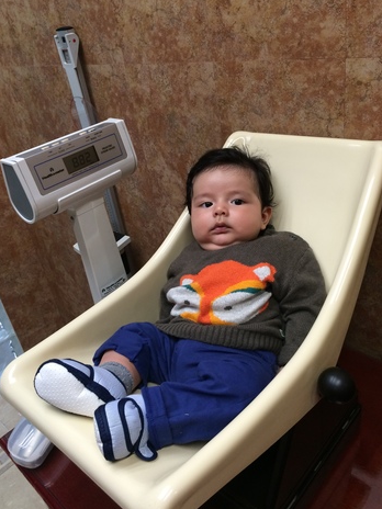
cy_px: 250
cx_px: 195
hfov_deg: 46.8
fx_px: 441
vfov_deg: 60.0
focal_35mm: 30
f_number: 2.2
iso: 64
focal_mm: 4.15
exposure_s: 1/30
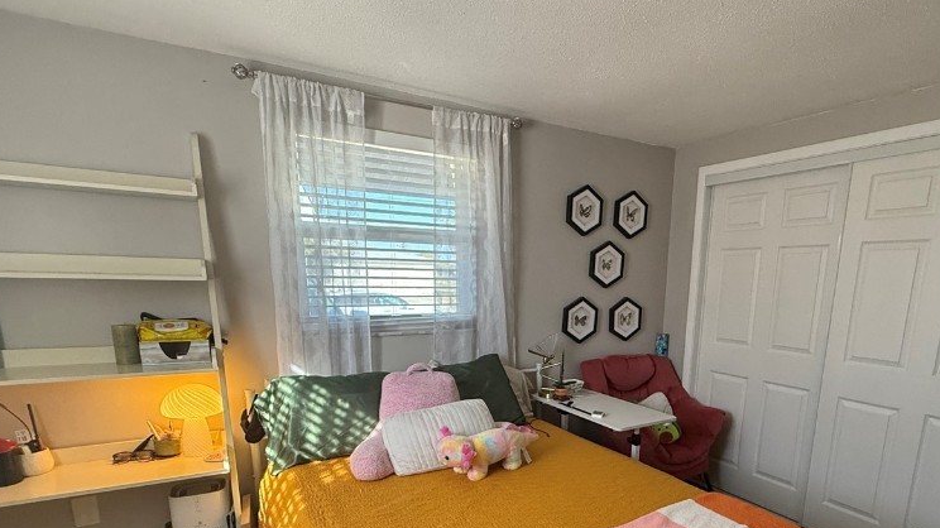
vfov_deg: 51.4
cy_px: 392
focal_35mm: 21
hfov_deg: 83.2
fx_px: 523
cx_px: 547
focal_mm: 2.22
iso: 320
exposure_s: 1/67
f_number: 2.2
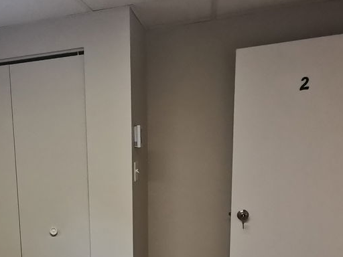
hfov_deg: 34.7
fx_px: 495
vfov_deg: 27.4
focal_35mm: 50
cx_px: 1
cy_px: 260
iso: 250
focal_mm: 2.35
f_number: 2.2
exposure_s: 1/60
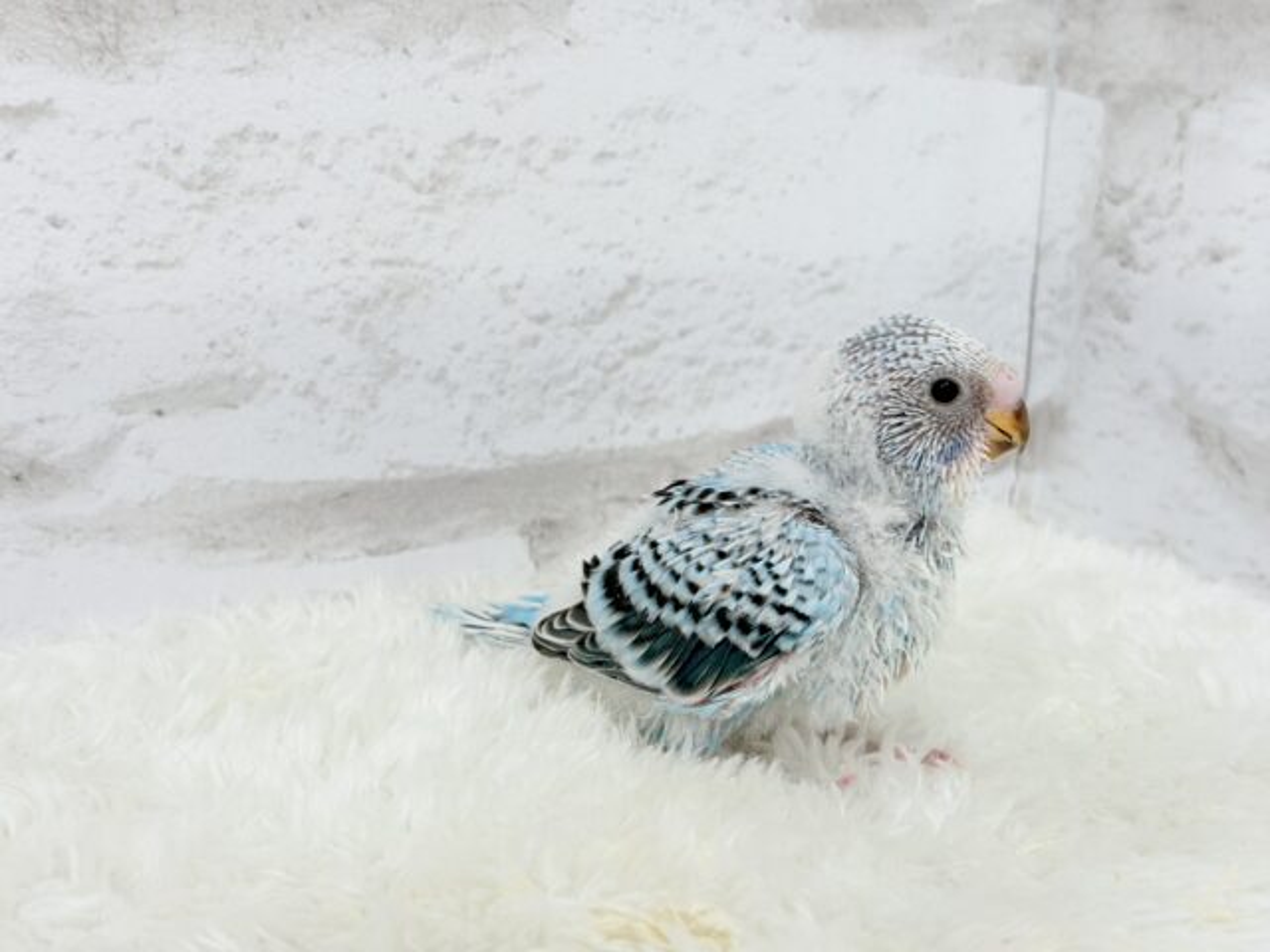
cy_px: 476
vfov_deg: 28.0
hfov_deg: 36.8
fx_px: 1908
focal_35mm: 52
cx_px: 635
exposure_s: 1/50
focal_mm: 5.96
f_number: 1.6
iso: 50
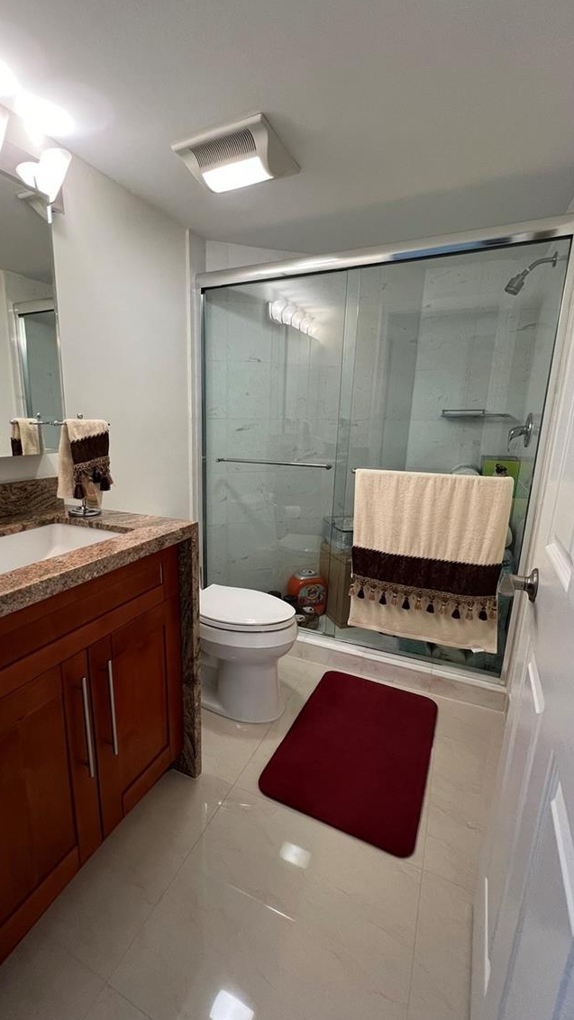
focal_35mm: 15
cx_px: 236
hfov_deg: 69.9
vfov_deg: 103.0
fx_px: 406
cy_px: 521
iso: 200
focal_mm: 1.57
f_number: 1.8
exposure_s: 1/120
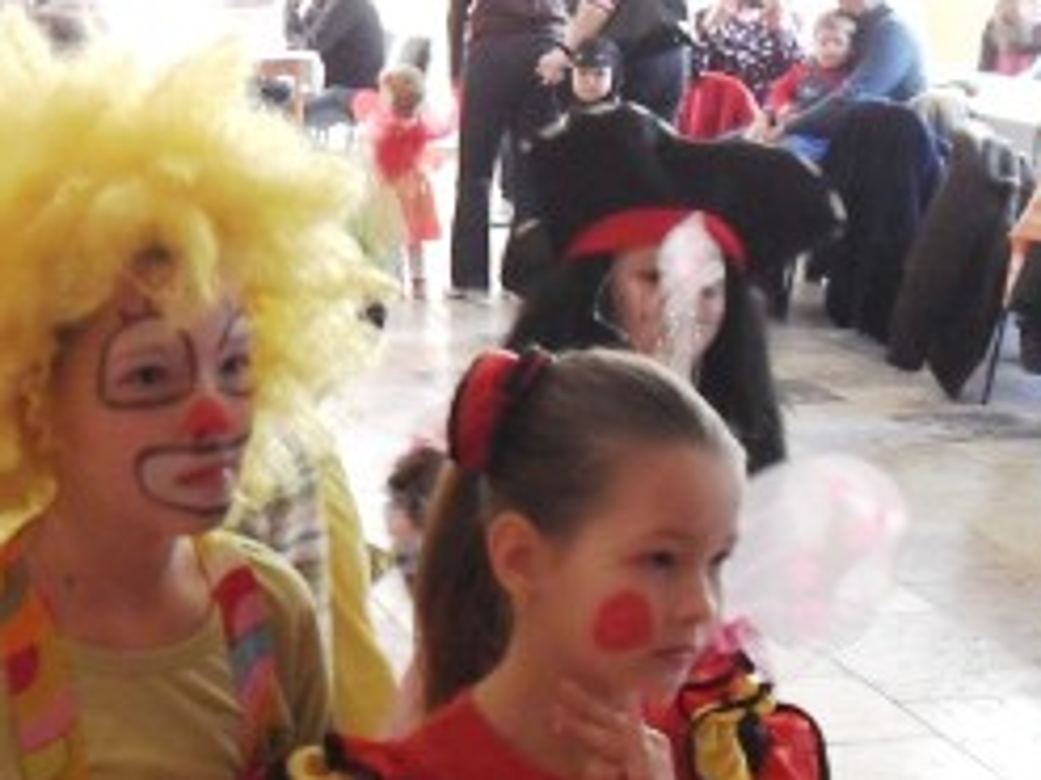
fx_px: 2555
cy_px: 742
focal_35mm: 85
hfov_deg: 22.7
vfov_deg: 17.0
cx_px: 207
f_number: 2.8
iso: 240
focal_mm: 6.2
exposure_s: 1/15
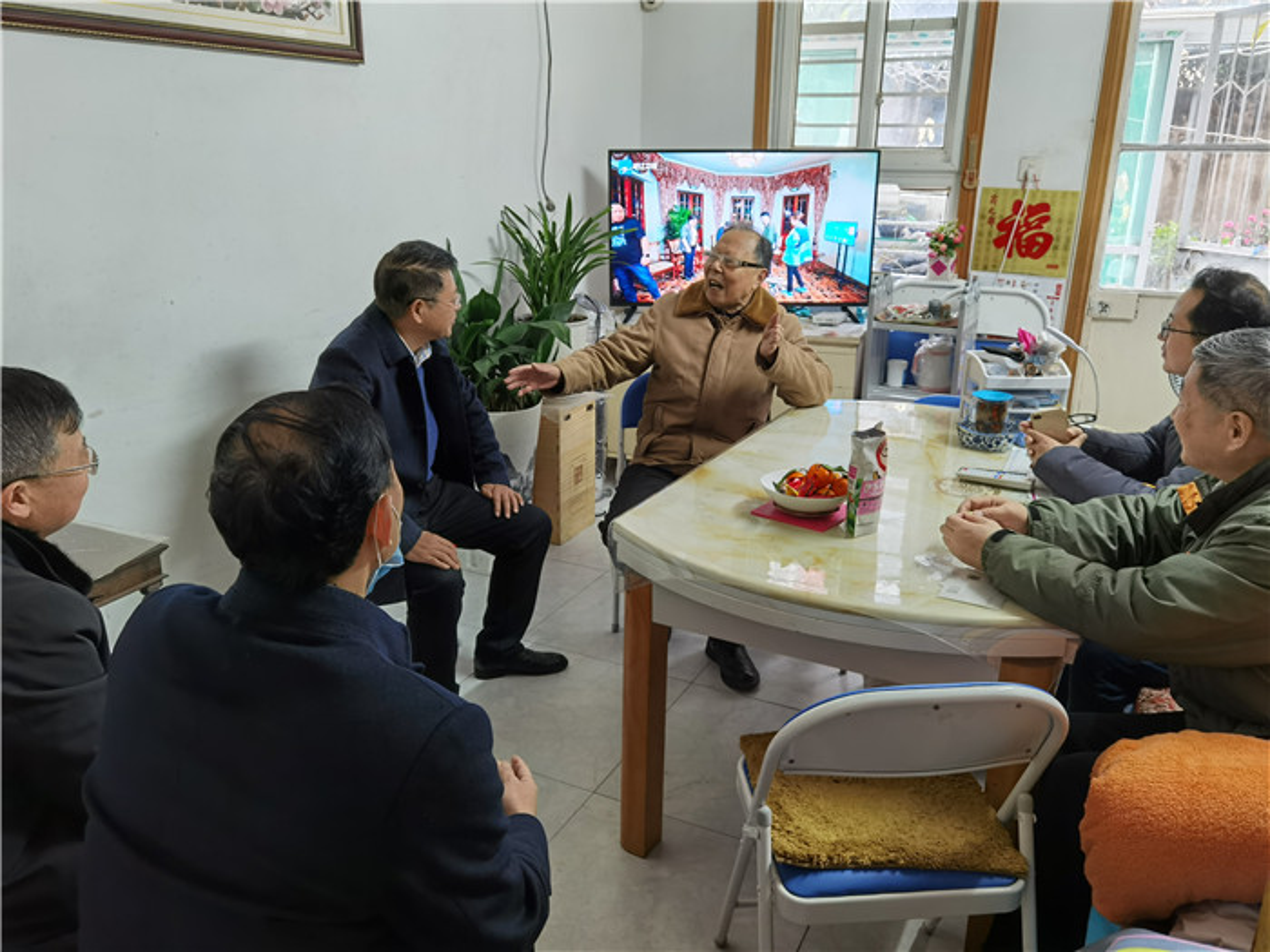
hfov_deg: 65.3
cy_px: 476
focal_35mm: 27
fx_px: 991
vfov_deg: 51.4
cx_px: 635
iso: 200
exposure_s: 1/33.3
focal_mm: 6.71
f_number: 1.9
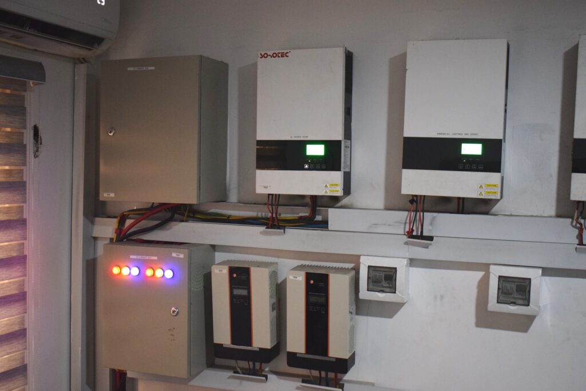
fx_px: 708
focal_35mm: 44
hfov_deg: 45.0
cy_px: 196
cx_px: 293
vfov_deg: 30.9
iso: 2500
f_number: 4.2
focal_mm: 29
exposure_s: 1/30
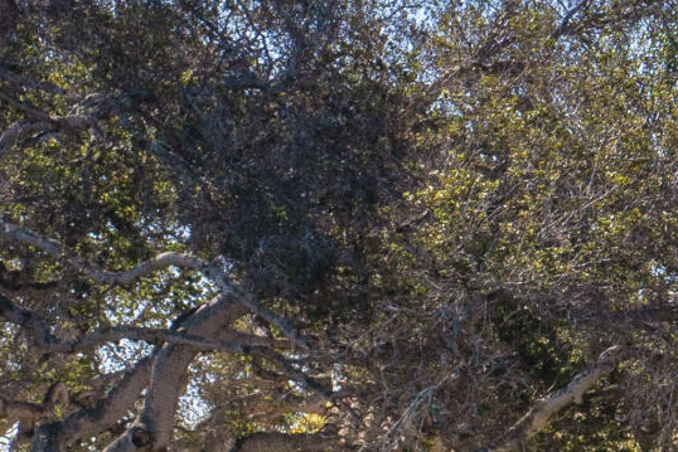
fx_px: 2939
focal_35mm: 156
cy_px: 883
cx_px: 1108
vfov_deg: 8.4
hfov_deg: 12.3
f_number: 4
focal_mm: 10.26
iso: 100
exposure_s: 1/50
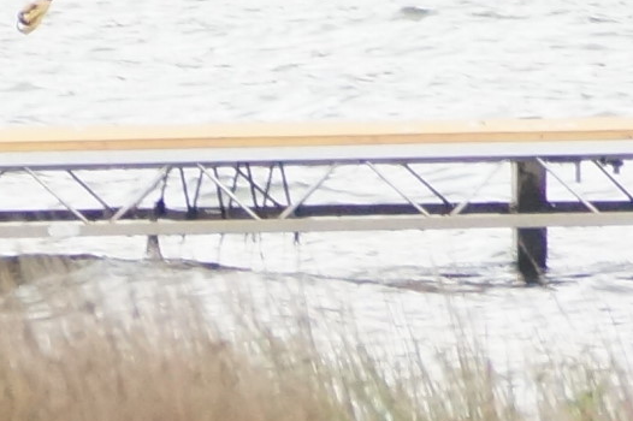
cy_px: -8
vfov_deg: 1.7
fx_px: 14040
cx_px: 87
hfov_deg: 2.6
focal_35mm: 799
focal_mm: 250
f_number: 6.3
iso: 1600
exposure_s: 1/320
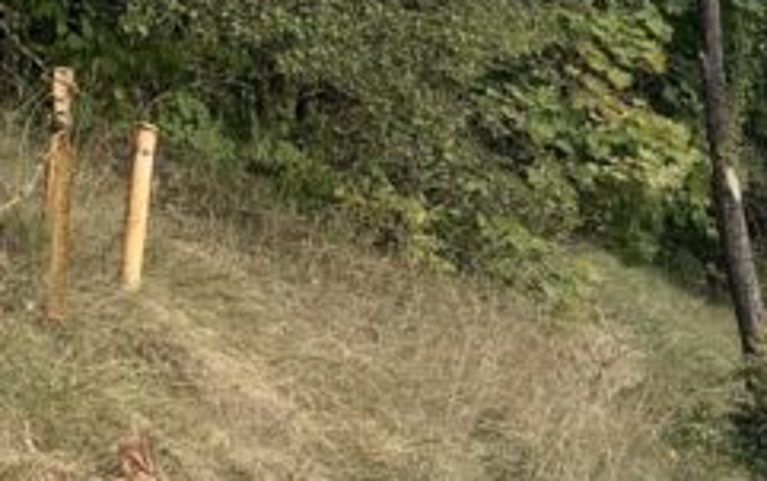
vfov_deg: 11.1
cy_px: 513
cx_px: 1238
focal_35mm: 117
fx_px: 2447
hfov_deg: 15.9
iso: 25
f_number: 1.8
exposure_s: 1/1368
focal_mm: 4.25
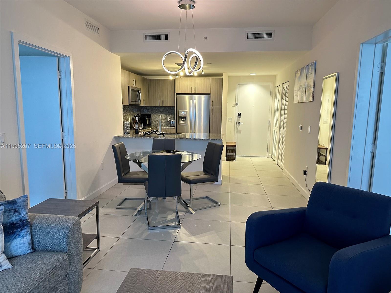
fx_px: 271
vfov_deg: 56.8
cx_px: 196
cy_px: 146
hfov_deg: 71.6
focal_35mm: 24
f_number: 1.78
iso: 320
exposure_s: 1/60
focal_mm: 6.86
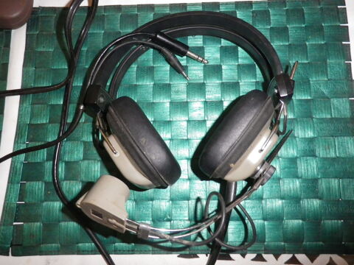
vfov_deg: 54.9
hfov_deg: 69.4
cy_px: 132
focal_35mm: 25
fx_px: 256
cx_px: 177
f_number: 3.5
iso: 400
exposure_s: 1/50
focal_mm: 4.5
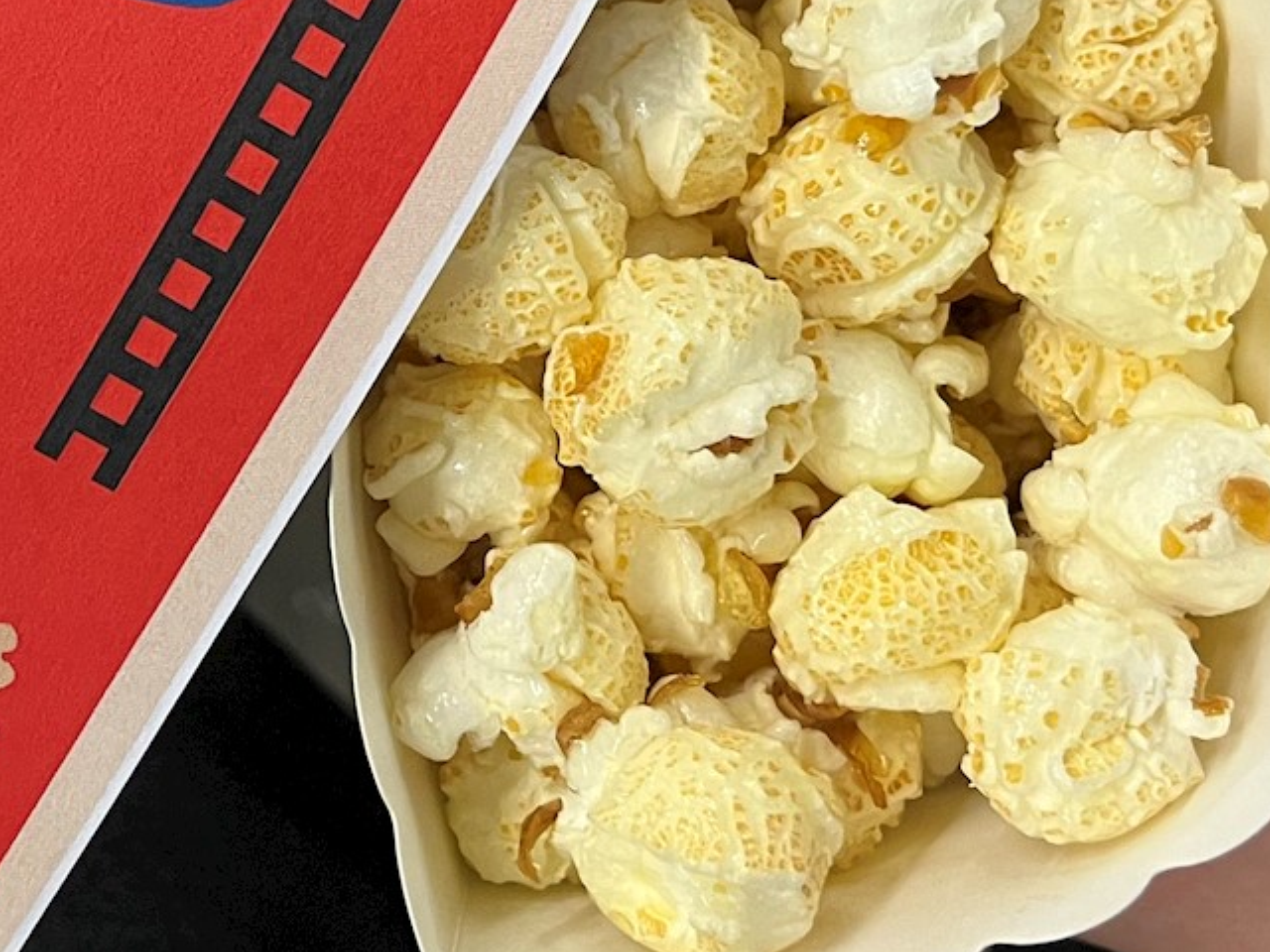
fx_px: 2862
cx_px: 200
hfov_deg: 24.5
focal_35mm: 78
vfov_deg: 18.7
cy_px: 214
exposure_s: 1/50
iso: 160
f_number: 1.6
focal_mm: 5.1
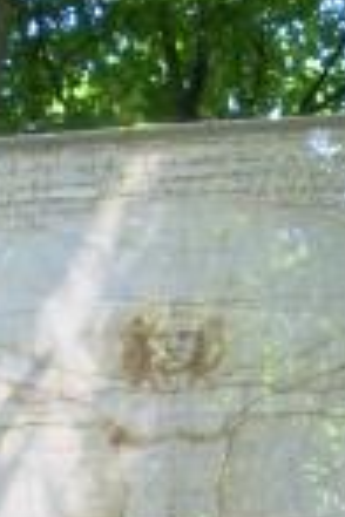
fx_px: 1639
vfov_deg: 17.1
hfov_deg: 12.0
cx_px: 148
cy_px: 623
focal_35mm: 114
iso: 64
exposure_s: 1/60
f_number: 3.5
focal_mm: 6.3
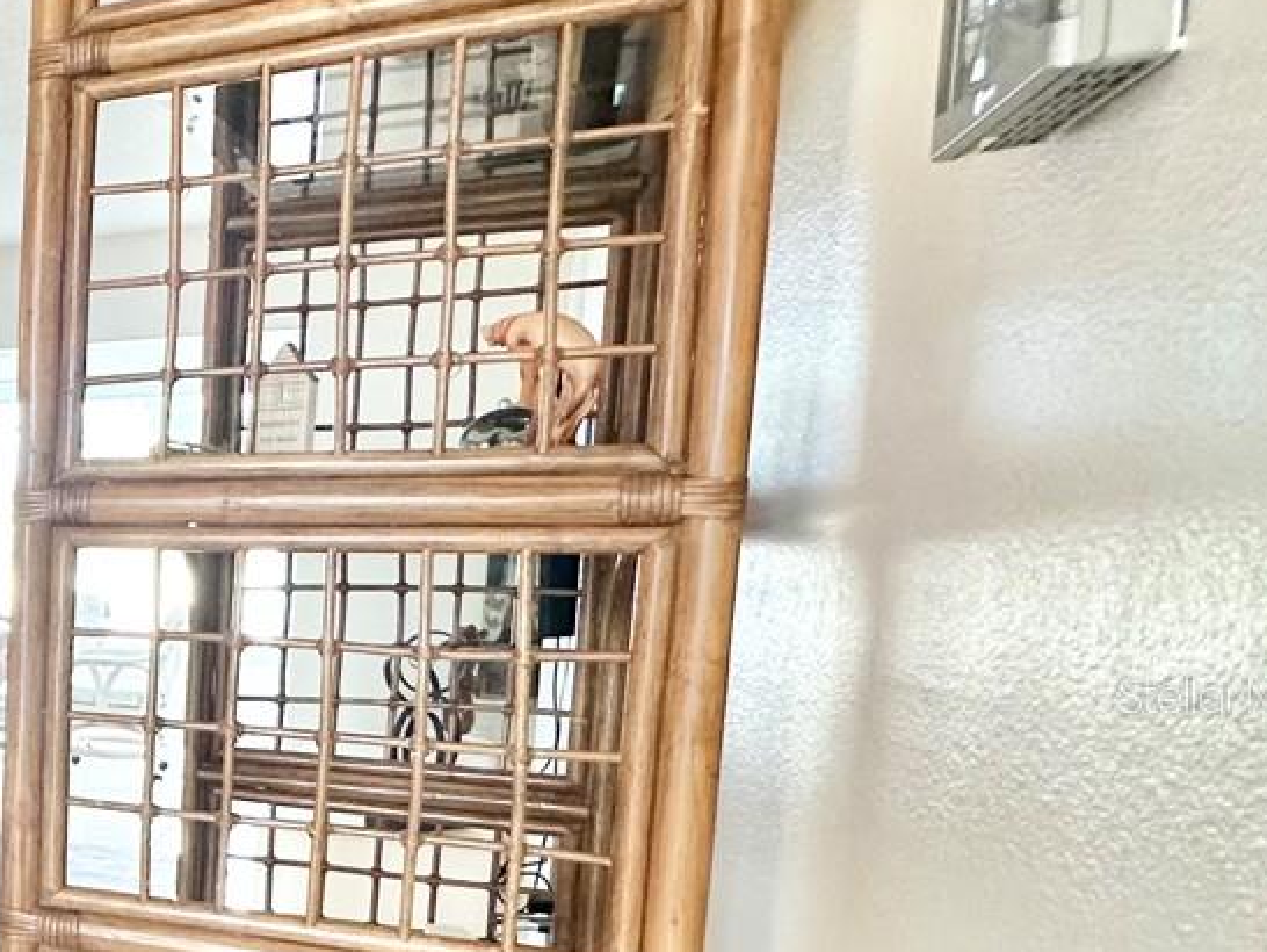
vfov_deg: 34.5
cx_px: -520
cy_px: 694
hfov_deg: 30.9
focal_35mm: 41
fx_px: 1501
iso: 200
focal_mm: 2.22
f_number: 2.2
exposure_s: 1/120
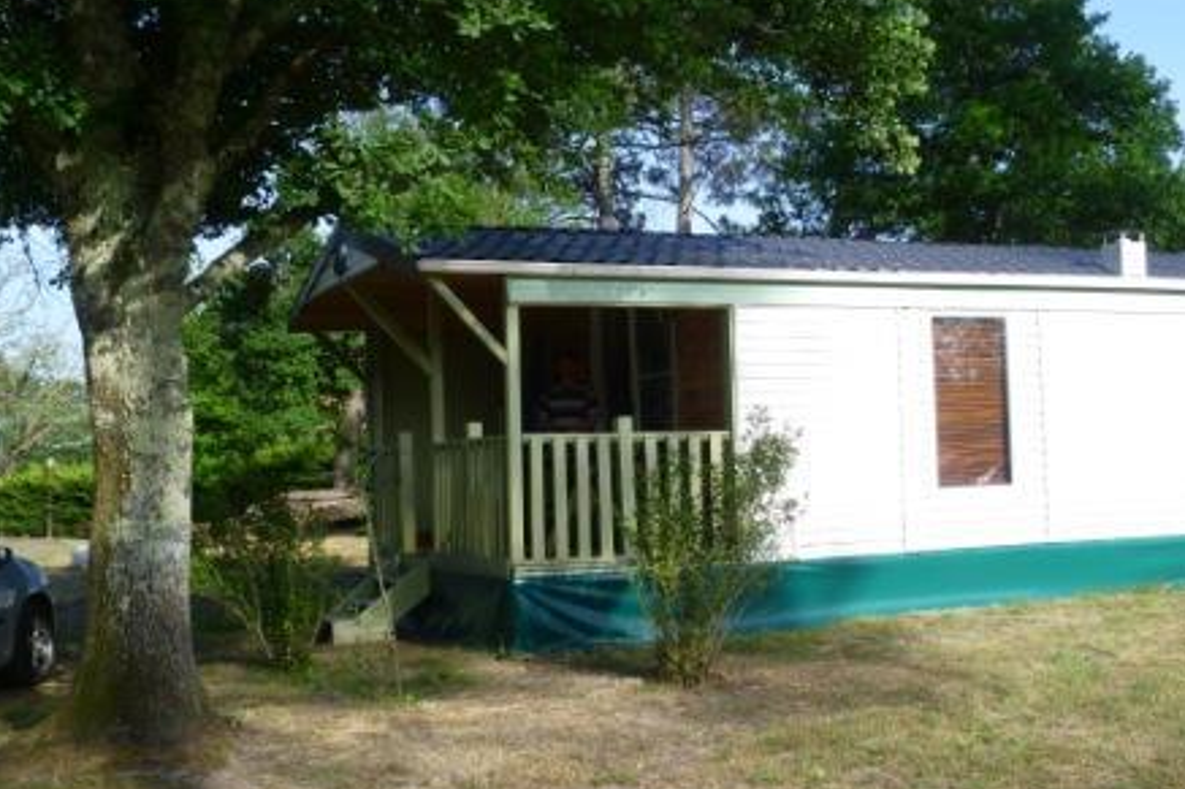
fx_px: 1579
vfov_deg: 28.0
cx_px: 594
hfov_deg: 41.1
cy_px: 369
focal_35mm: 48
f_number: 3.4
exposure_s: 1/400
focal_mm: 8
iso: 80
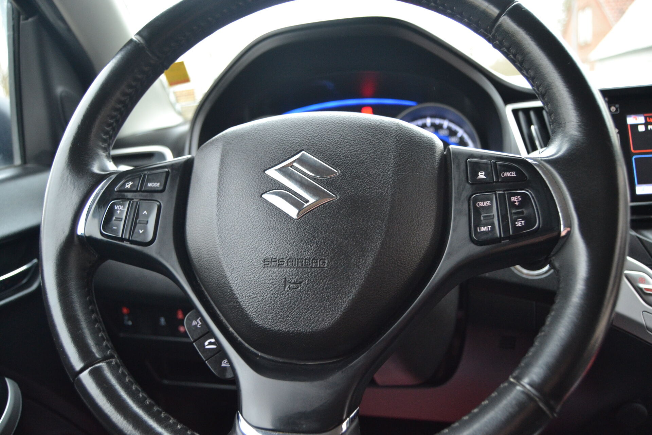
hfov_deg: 67.4
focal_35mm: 27
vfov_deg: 47.9
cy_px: 218
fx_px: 489
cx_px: 326
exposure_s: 1/60
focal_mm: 18
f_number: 3.5
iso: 1100
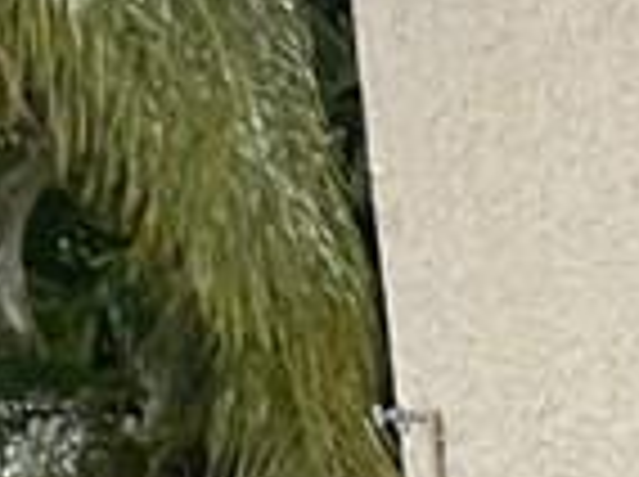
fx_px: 3465
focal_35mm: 188
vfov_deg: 7.7
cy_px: 765
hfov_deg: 8.6
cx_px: 1980
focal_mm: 5.1
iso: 125
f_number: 1.6
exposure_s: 1/77
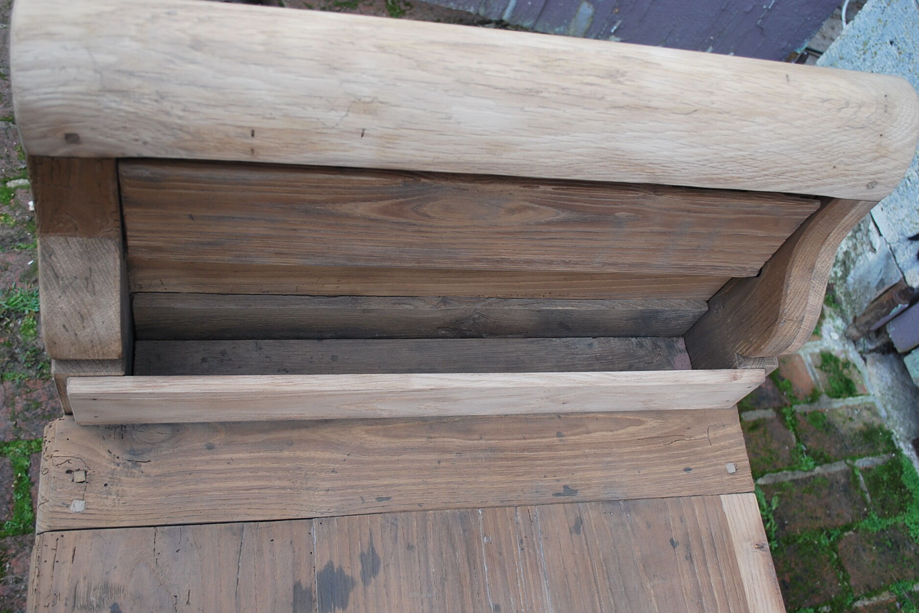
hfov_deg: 55.8
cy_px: 314
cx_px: 462
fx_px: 868
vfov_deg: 38.9
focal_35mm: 34
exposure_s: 1/80
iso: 200
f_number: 4.5
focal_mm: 22
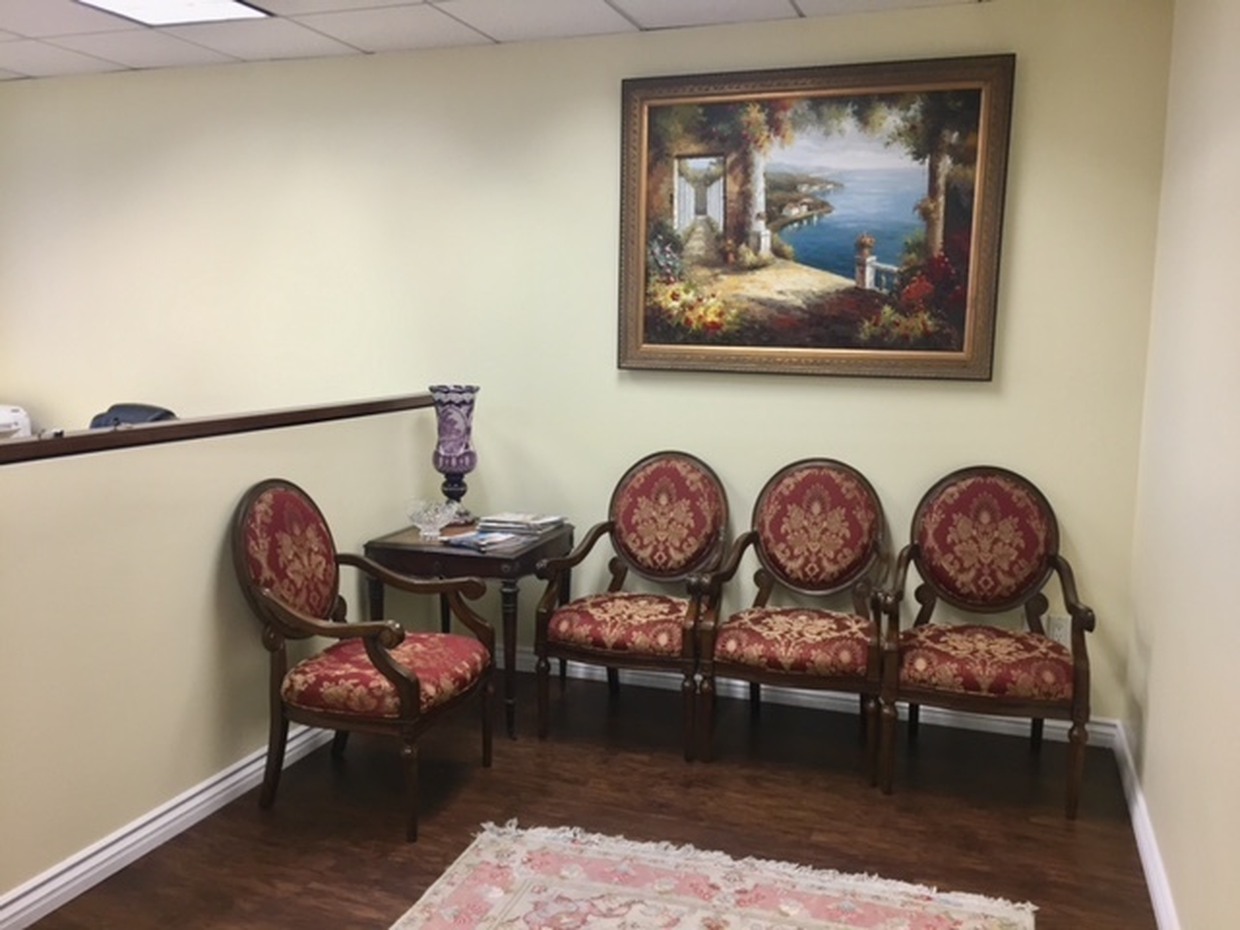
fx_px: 1039
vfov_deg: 48.2
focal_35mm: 29
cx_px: 620
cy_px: 465
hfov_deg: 61.7
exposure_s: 1/30
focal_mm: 4.15
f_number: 2.2
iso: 64
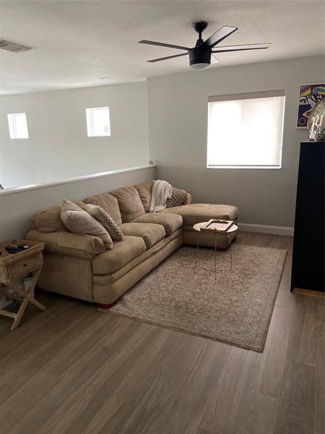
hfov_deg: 53.1
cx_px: 162
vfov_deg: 67.3
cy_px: 217
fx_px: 325
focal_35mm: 26
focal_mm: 4.25
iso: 250
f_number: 1.8
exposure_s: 1/60
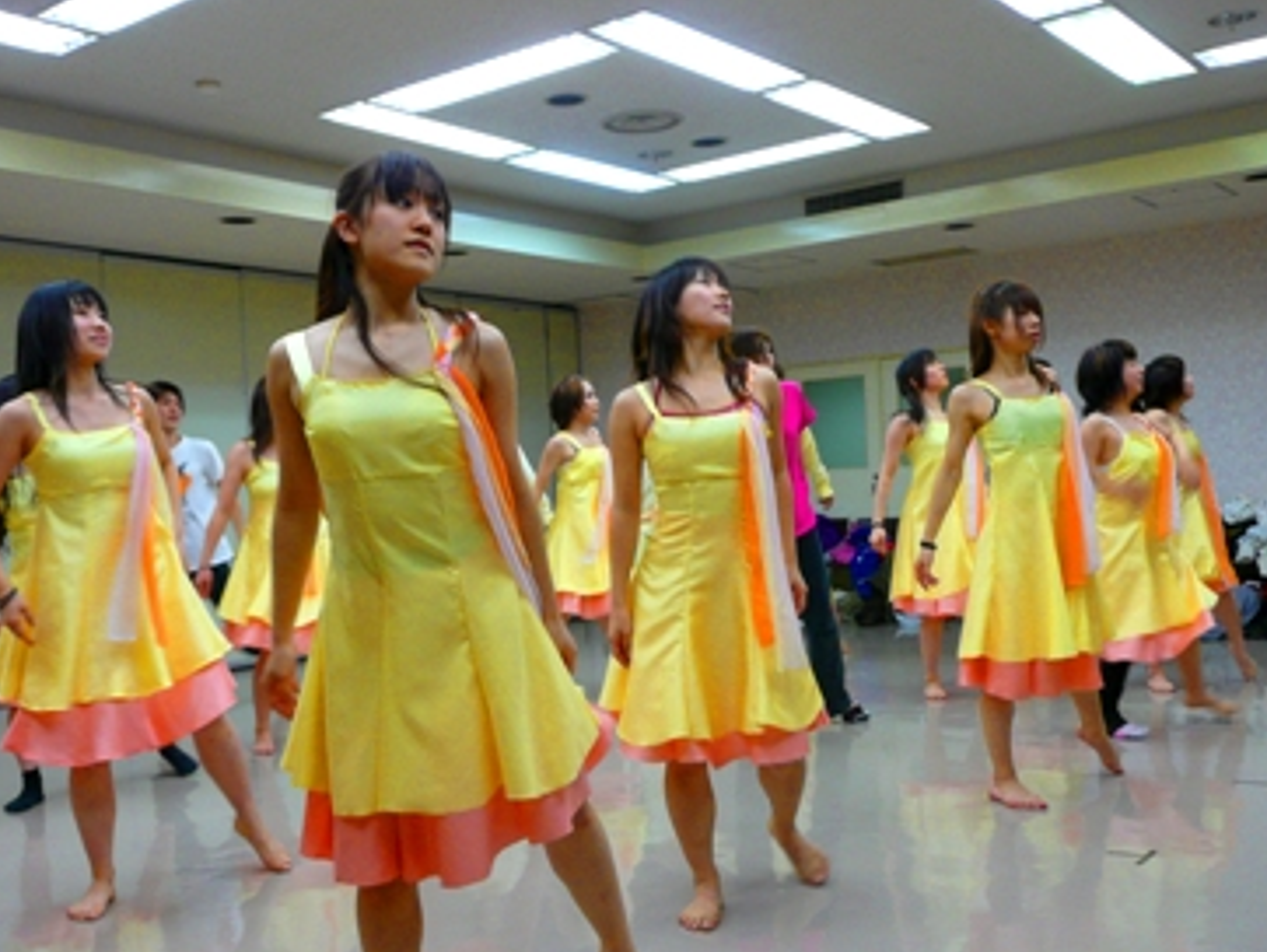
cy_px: 527
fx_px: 1392
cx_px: 588
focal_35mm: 38
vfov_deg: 37.7
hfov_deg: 48.9
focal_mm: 5.2
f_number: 3.5
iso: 125
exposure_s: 1/30
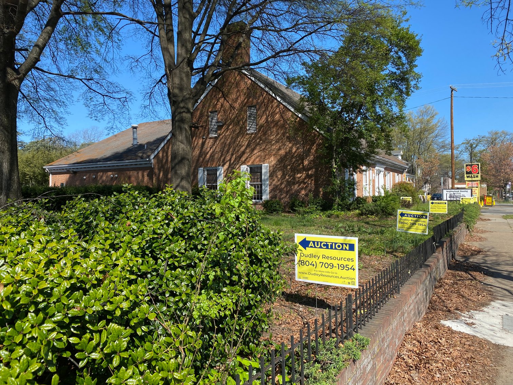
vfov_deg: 53.1
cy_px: 192
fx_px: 385
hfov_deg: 67.3
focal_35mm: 26
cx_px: 256
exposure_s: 1/1653
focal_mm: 4.25
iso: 32
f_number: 1.8
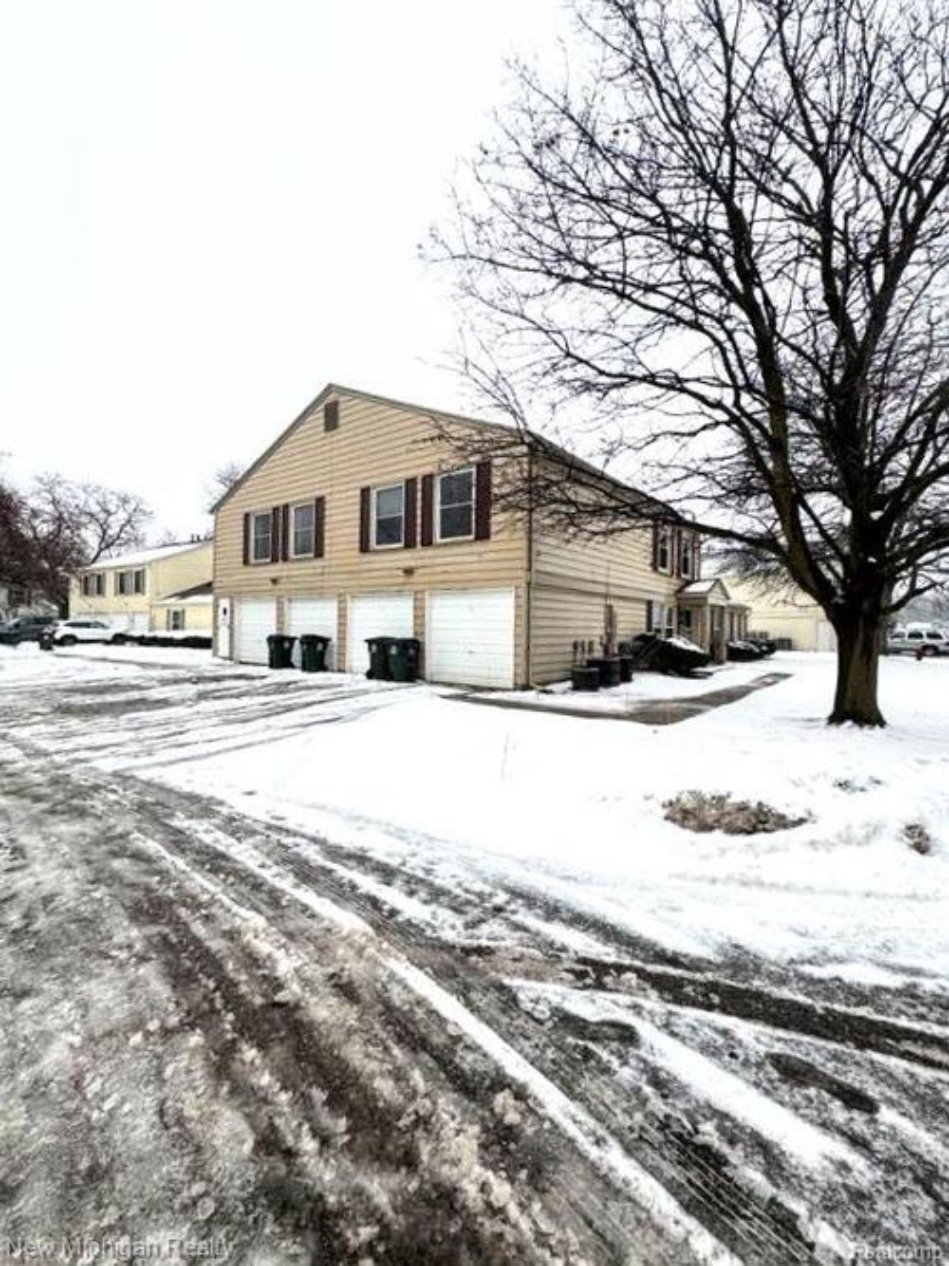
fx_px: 512
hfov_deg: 85.7
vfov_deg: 102.1
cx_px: 474
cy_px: 633
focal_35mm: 14
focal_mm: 2.22
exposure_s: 1/119
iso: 40
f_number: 2.2
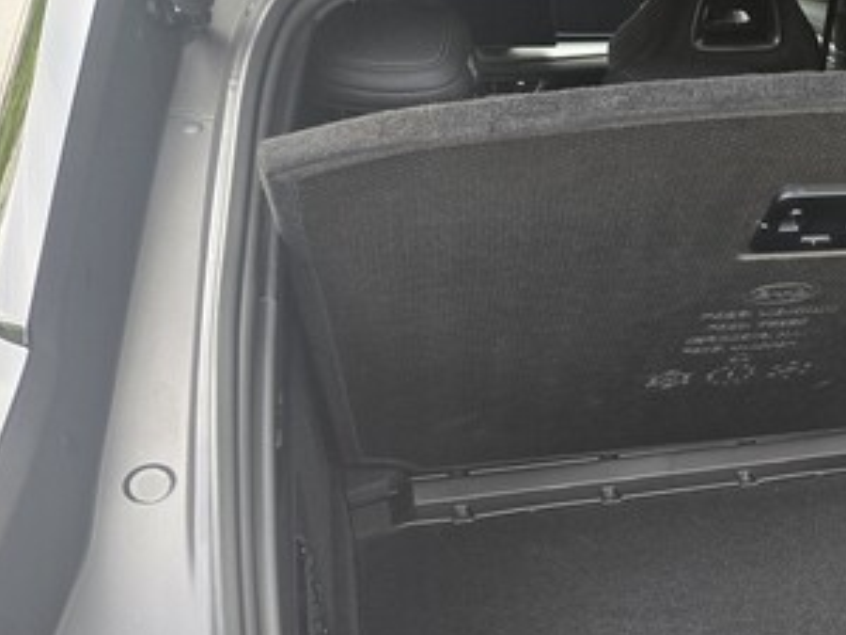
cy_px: 519
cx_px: 744
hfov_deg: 38.7
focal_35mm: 46
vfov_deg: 30.6
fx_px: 1124
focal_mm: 5.4
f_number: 1.8
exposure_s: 1/120
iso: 160
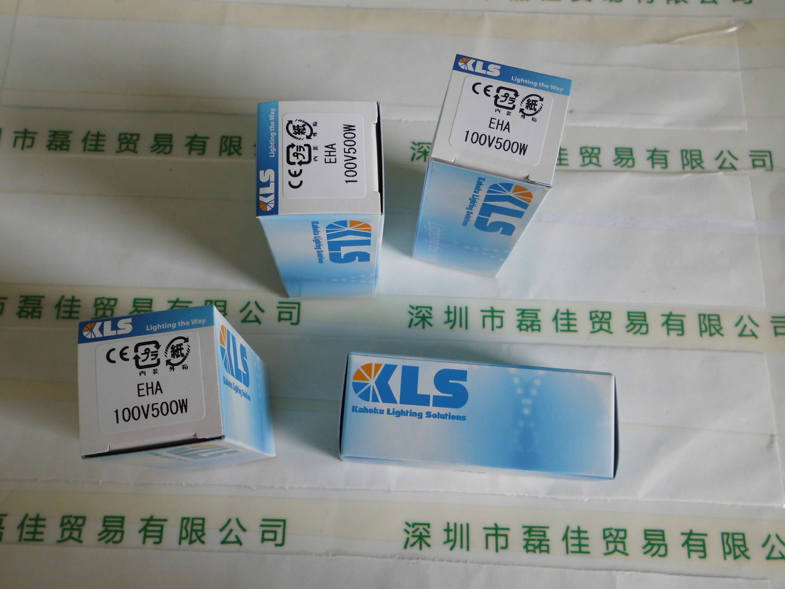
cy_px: 294
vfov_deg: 45.4
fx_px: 703
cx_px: 392
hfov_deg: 58.4
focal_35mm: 31
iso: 100
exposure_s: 1/76
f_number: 3.5
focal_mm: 5.5
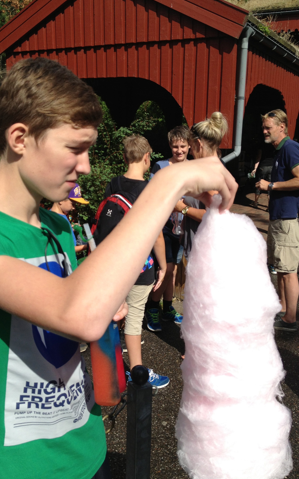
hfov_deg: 32.7
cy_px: 244
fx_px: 508
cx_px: 128
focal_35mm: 39
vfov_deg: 50.4
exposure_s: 1/2123
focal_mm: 4.28
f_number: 2.4
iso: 50
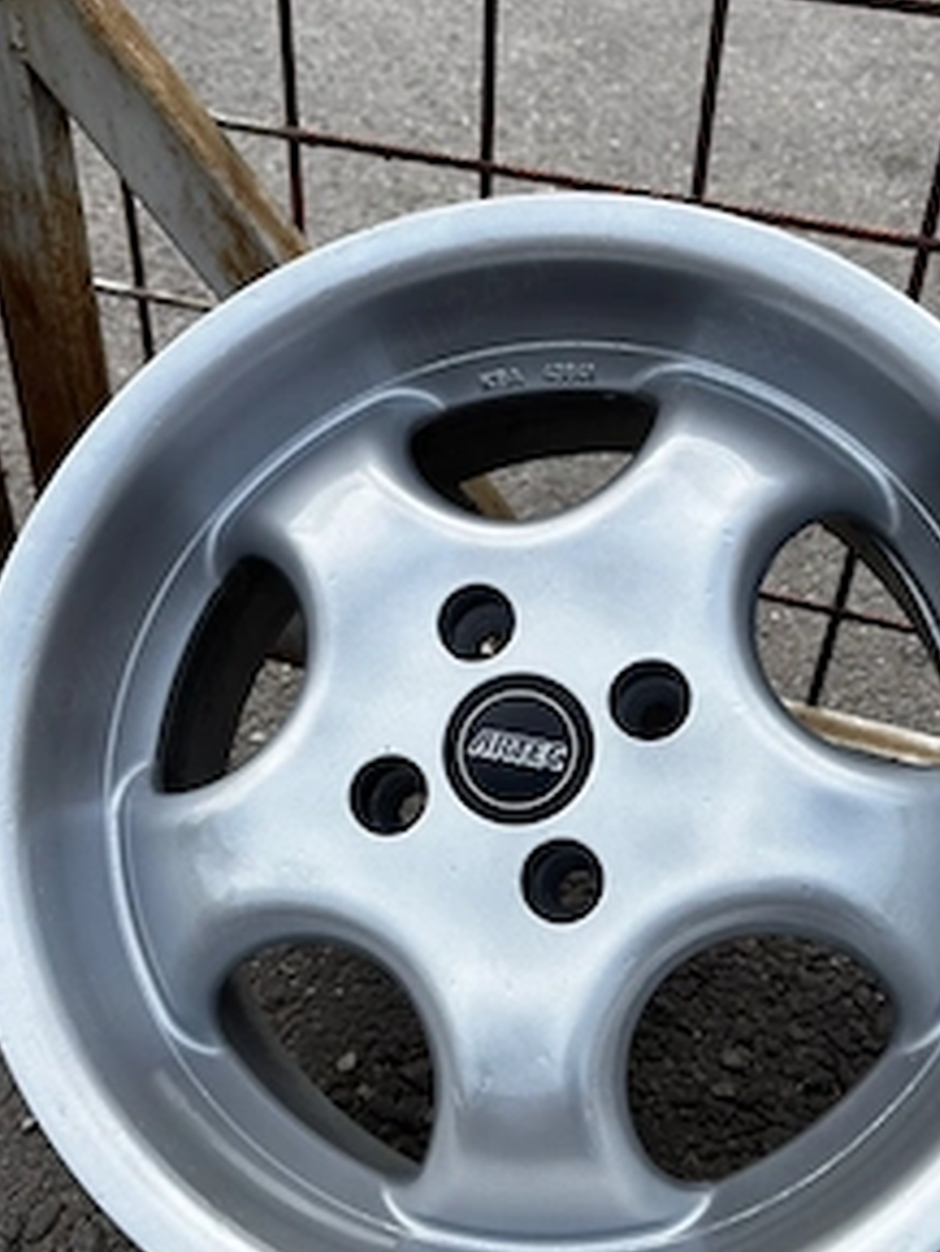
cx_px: 533
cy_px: 715
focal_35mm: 36
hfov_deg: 39.6
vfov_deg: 51.2
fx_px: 1302
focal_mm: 5.96
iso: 50
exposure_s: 1/1616
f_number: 1.6
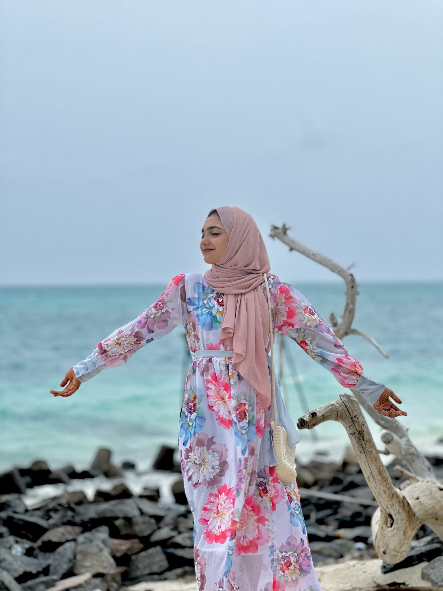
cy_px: 296
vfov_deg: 25.3
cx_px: 222
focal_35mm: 77
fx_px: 1314
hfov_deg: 19.1
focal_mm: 9
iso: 25
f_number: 2.8
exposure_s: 1/250
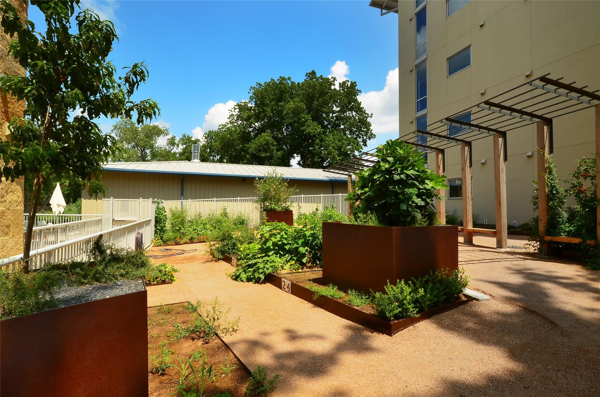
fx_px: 274
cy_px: 198
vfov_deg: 71.8
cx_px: 300
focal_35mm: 16
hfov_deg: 95.1
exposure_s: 1/50
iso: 200
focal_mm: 11
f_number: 22
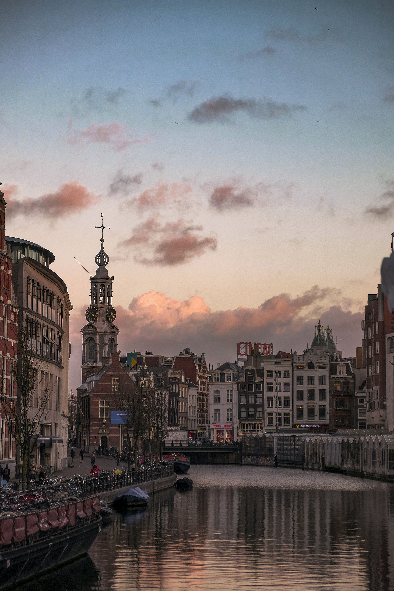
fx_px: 1362
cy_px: 296
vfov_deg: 24.5
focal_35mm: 83
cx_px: 197
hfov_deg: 16.5
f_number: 4
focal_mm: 55
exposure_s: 1/500
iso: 640
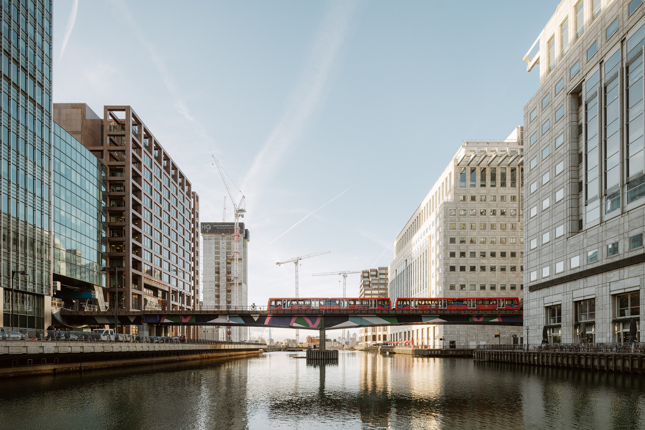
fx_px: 305
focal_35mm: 17
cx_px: 322
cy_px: 215
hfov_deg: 93.3
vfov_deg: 70.4
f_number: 8
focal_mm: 17
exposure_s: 1/100
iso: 100
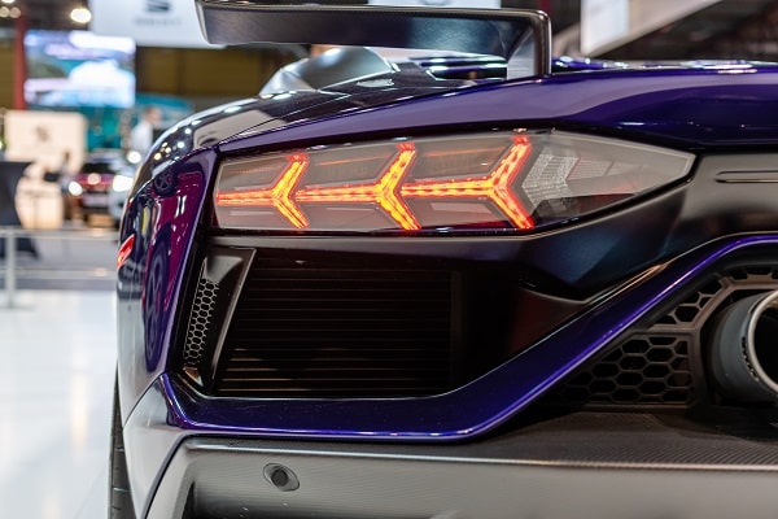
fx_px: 1037
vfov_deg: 28.1
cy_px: 260
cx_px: 389
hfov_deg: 41.1
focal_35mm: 48
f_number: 2.5
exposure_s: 1/160
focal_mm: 32
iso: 320
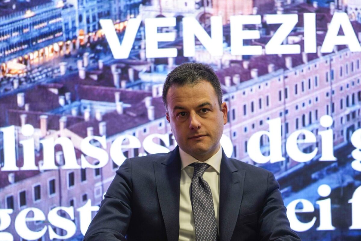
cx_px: 180
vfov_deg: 6.9
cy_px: 120
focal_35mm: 200
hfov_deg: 10.3
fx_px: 2005
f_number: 2.8
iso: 400
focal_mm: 200
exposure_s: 1/200
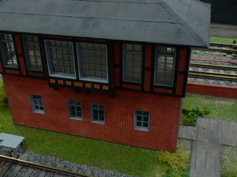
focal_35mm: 43
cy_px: 77
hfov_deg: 43.7
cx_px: 96
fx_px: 294
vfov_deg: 33.5
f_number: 2.8
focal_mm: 5.8
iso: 100
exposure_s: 1/8
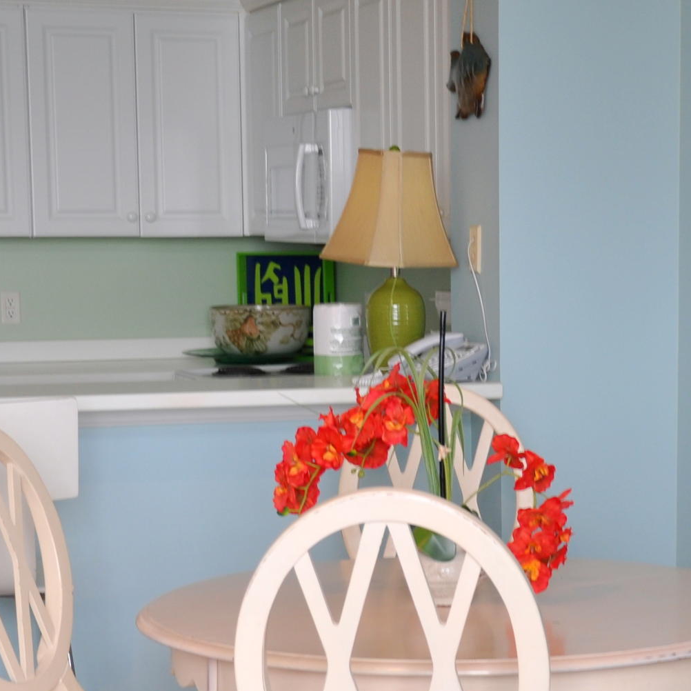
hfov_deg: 18.1
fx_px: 2152
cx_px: 511
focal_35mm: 95
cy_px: 532
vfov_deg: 18.1
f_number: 4
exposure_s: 1/25
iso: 200
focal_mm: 25
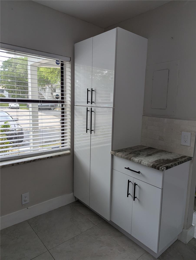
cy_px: 130
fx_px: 181
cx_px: 98
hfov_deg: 56.9
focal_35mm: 24
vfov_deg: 71.5
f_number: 1.85
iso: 42
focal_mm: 6.81
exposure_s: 1/347
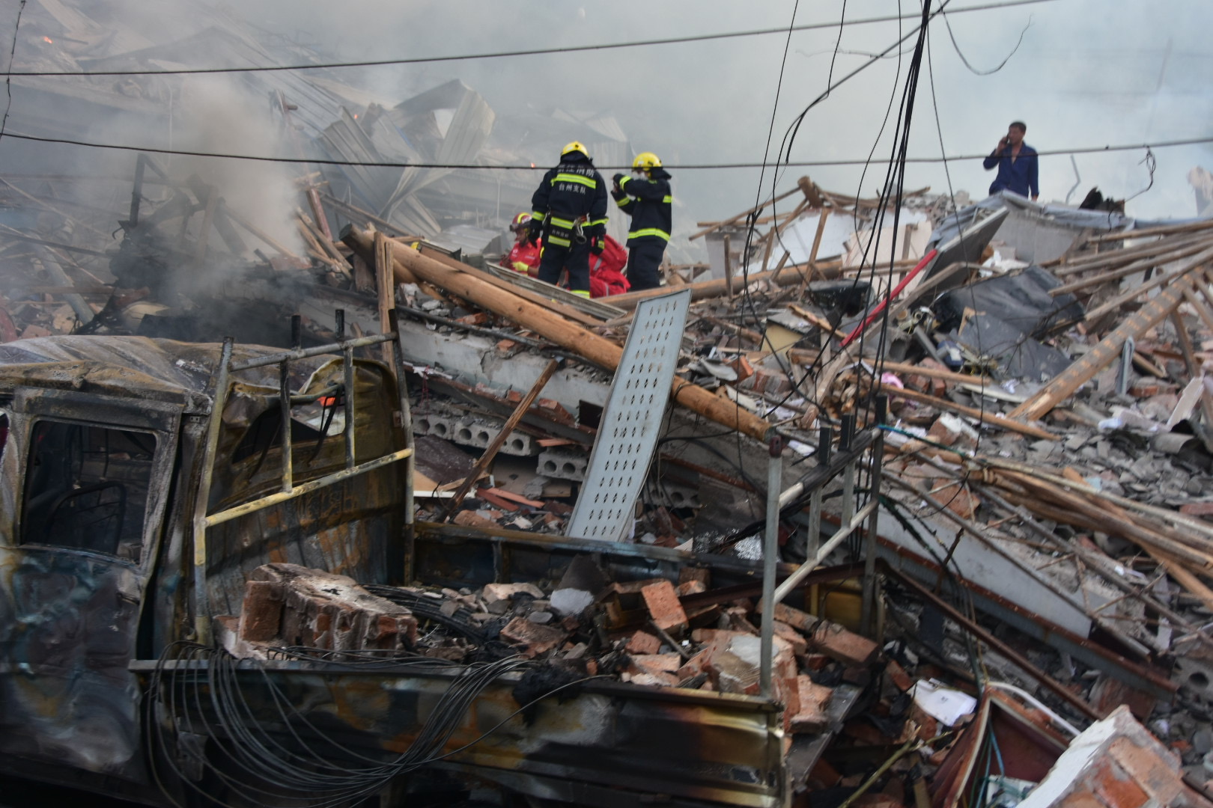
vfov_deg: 34.2
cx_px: 606
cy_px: 404
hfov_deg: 49.6
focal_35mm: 39
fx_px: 1314
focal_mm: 26
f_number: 5
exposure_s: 1/100
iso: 200
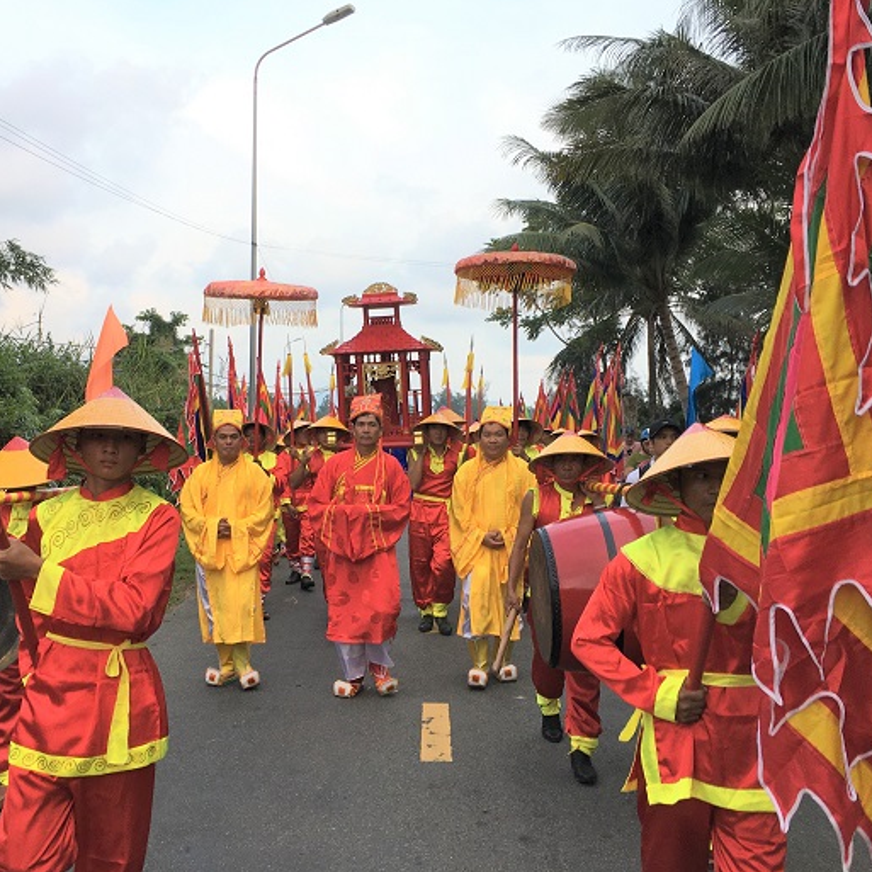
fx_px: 997
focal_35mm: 35
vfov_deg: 47.2
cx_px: 376
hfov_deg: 47.1
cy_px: 434
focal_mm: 4.15
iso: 25
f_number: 2.2
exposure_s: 1/171
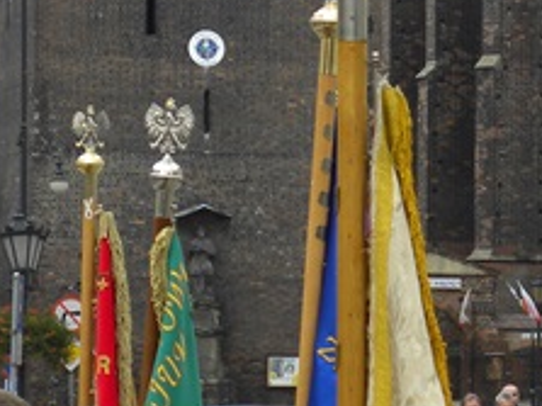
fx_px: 3615
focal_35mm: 231
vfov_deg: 6.4
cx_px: 615
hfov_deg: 8.5
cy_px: 169
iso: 64
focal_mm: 11.8
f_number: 3.5
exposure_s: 1/100
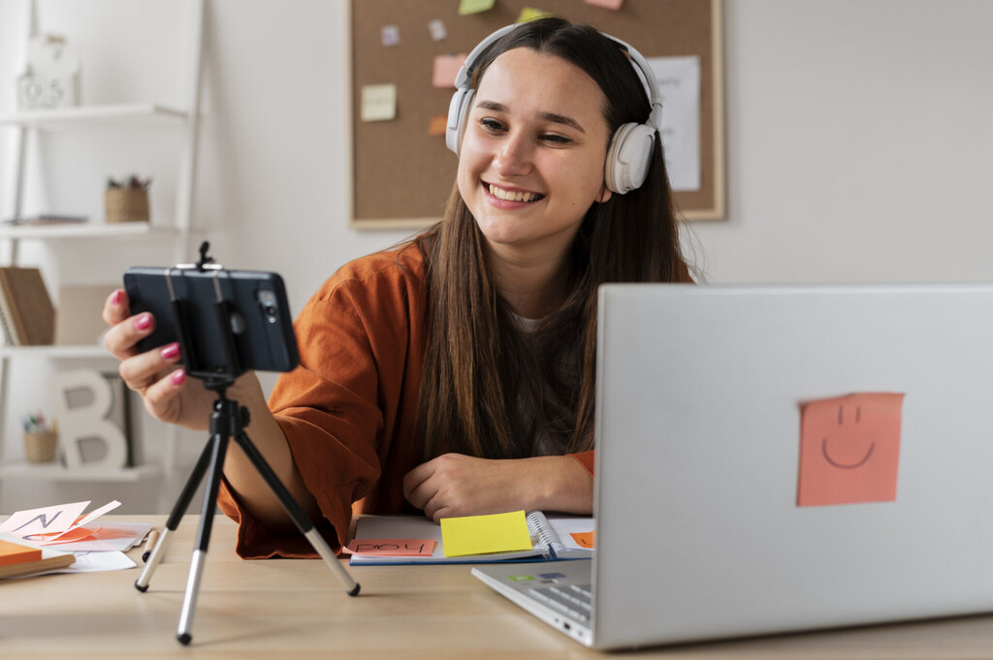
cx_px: 496
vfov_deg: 26.9
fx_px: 1378
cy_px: 330
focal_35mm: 50
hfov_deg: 39.6
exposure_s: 1/160
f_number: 3.2
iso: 400
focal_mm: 50
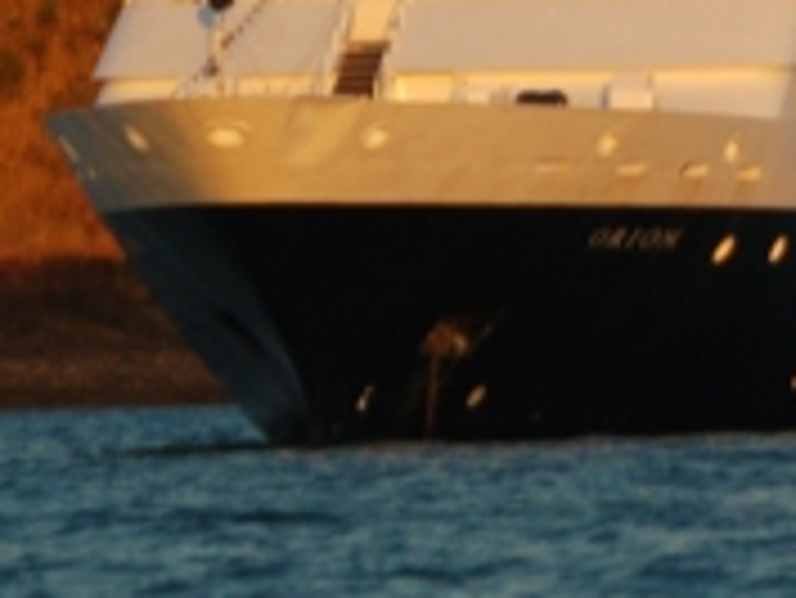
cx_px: 1237
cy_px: 63
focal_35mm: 600
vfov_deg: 2.5
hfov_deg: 3.3
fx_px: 13806
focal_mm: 98
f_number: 6.3
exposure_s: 1/640
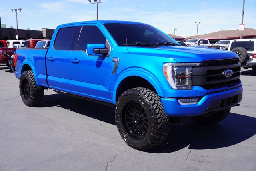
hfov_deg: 53.1
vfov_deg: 36.9
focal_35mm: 36
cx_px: 128
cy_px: 86
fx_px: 256
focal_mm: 24
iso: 100
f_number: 9
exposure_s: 1/125
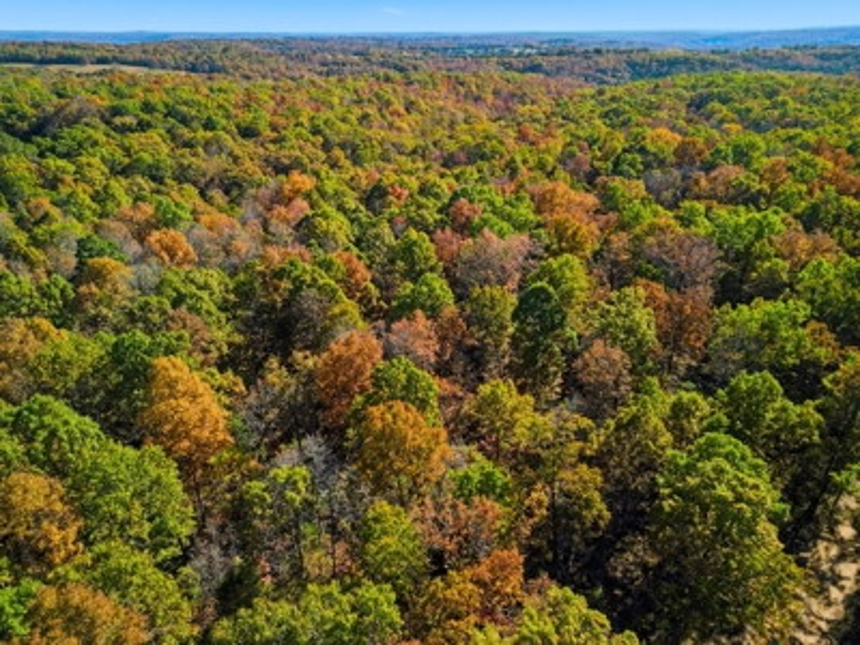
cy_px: 322
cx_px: 430
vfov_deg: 56.8
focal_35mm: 24
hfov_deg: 71.6
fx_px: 596
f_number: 1.7
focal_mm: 6.7
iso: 100
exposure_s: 1/640
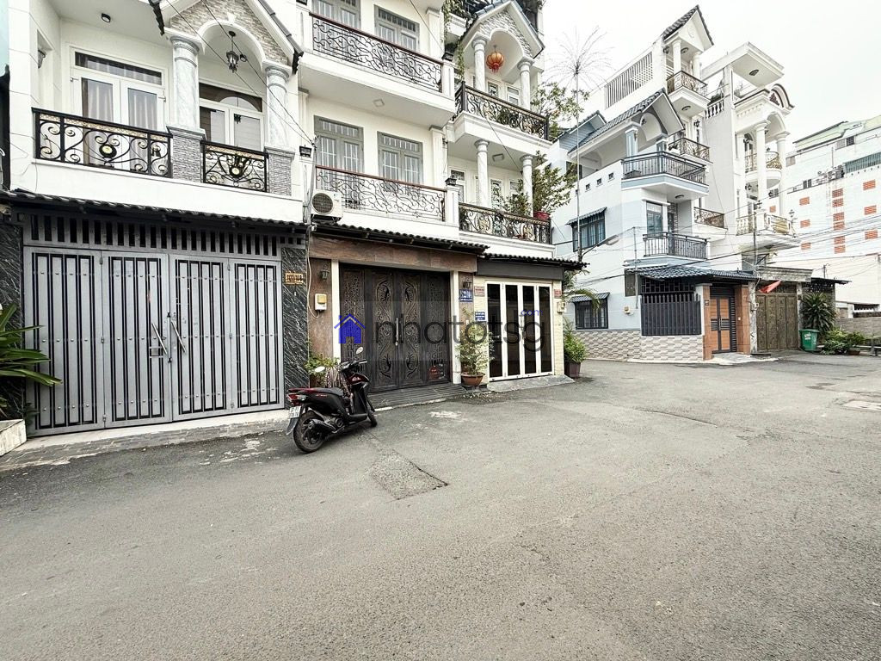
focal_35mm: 14
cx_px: 440
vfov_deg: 85.7
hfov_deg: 102.1
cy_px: 330
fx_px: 356
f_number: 2.2
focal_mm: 2.22
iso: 50
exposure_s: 1/419
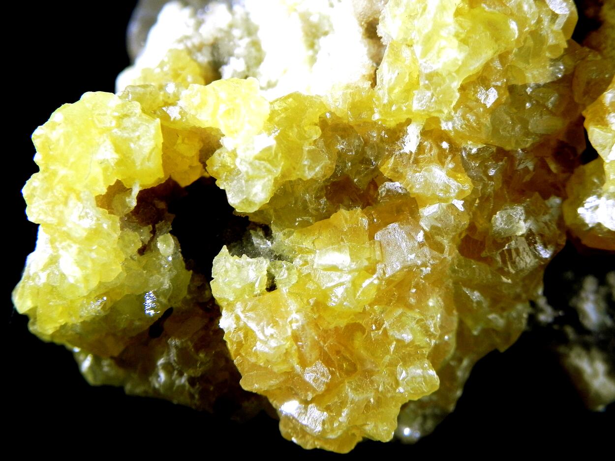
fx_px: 1866
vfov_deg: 14.1
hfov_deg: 18.7
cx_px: 308
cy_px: 230
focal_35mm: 105
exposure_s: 1/65.7
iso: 160
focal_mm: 18.8
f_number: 4
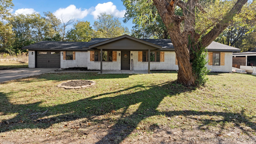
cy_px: 58
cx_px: 128
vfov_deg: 57.9
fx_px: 129
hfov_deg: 89.6
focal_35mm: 19
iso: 200
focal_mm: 18
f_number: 9
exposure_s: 1/50
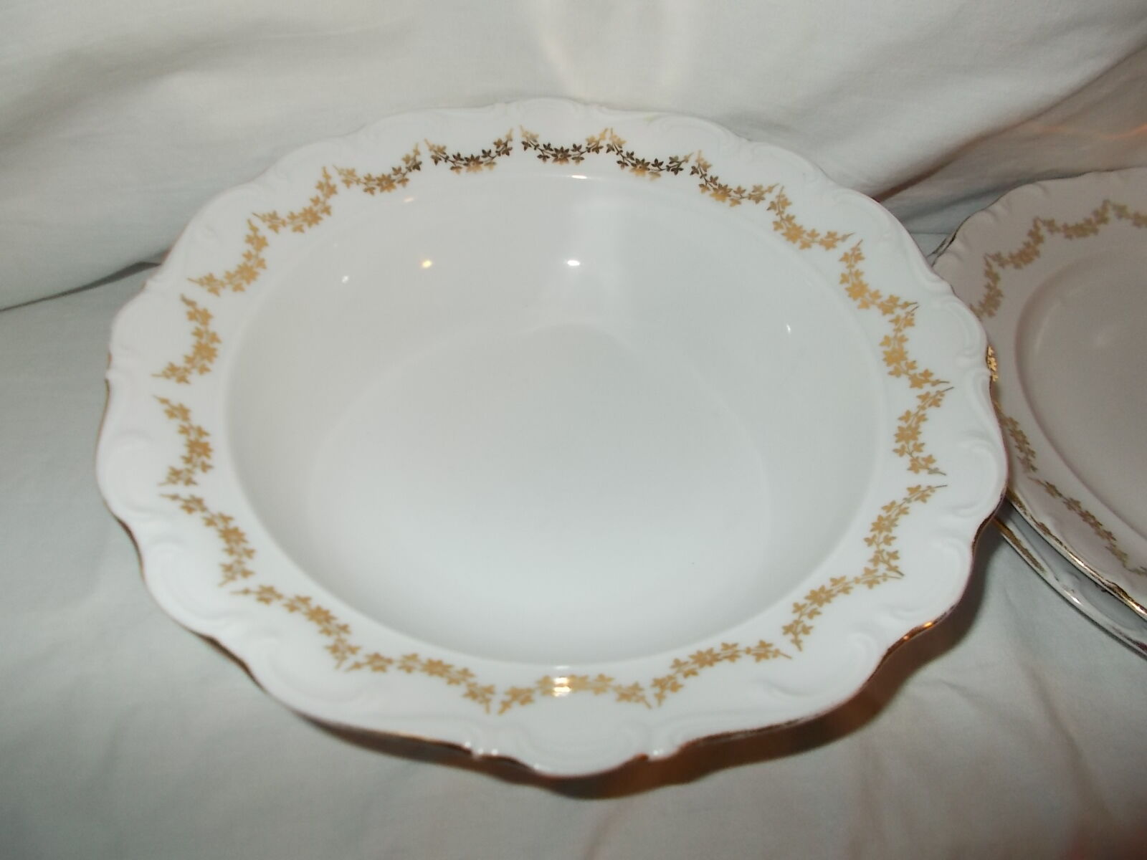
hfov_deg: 67.3
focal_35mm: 26
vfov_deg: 53.1
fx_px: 862
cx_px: 574
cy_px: 430
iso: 200
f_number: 3.2
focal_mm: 4.6
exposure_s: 1/25
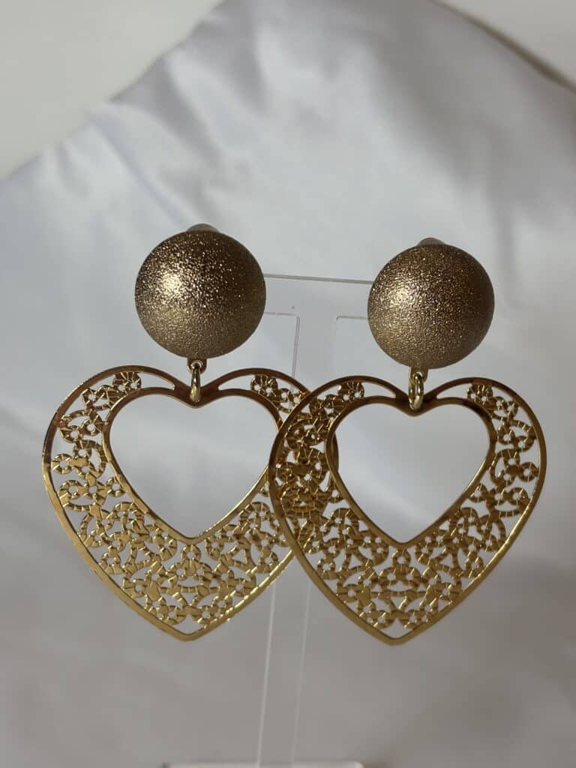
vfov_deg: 36.8
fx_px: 1154
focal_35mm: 52
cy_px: 384
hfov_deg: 28.0
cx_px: 288
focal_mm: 5.96
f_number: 1.6
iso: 32
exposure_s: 1/167
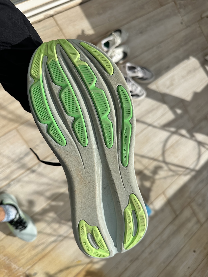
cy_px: 138
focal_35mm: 24
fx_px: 192
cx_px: 104
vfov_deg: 71.6
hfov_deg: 56.8
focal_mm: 6.86
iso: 80
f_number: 1.78
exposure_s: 1/9709
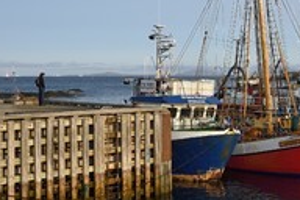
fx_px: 583
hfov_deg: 27.0
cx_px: 310
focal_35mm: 70
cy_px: 81
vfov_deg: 19.4
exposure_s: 1/250
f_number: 10
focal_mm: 32
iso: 200
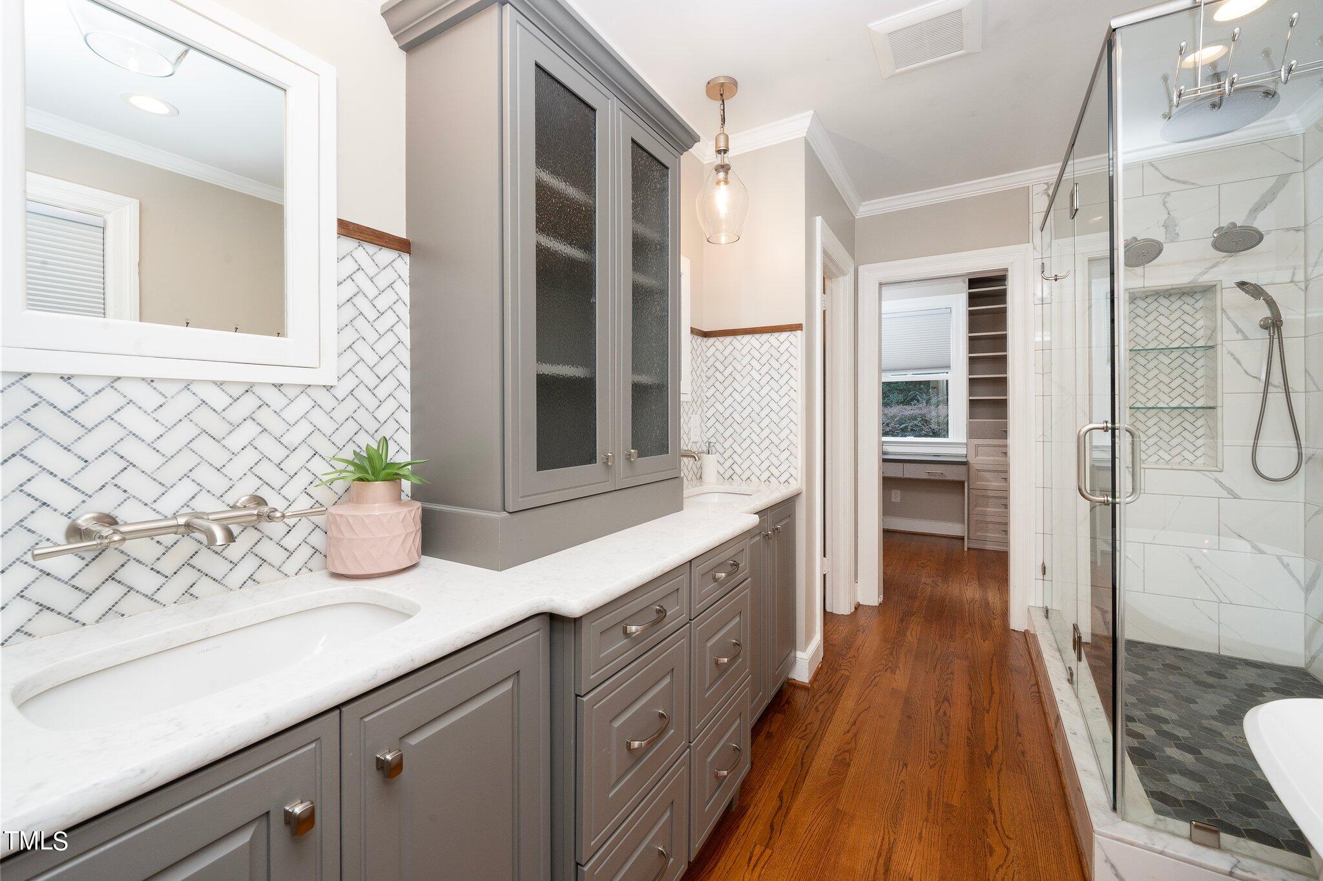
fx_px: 514
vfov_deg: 81.2
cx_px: 662
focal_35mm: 14
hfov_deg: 104.3
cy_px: 440
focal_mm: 14
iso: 640
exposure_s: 1/25
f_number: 11
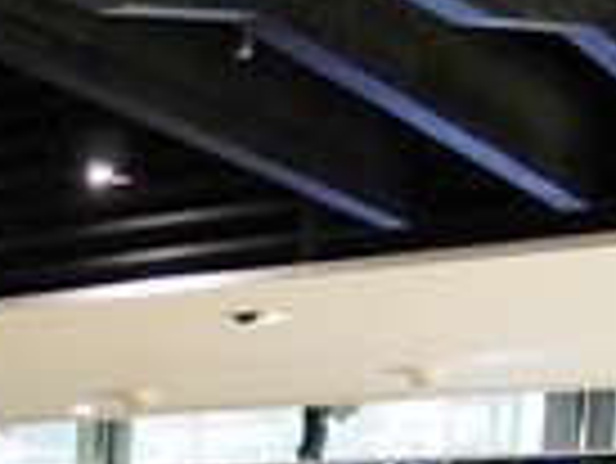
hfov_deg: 16.3
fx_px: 2084
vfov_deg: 10.8
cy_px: 1099
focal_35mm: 117
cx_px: -81
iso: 3200
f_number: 3.5
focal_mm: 12
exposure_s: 1/60
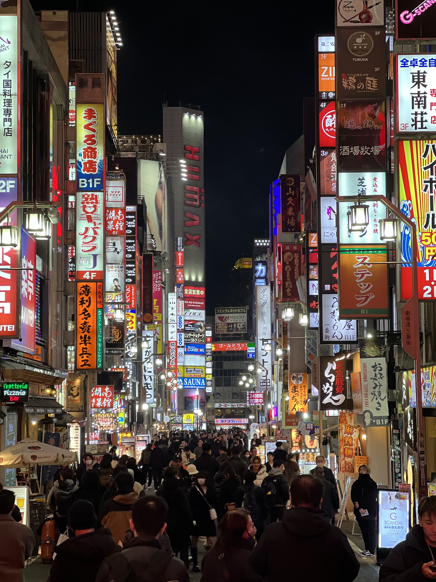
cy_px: 291
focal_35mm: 77
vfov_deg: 25.3
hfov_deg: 19.1
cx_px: 218
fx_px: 1293
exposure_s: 1/50
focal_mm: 9
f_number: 2.8
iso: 125
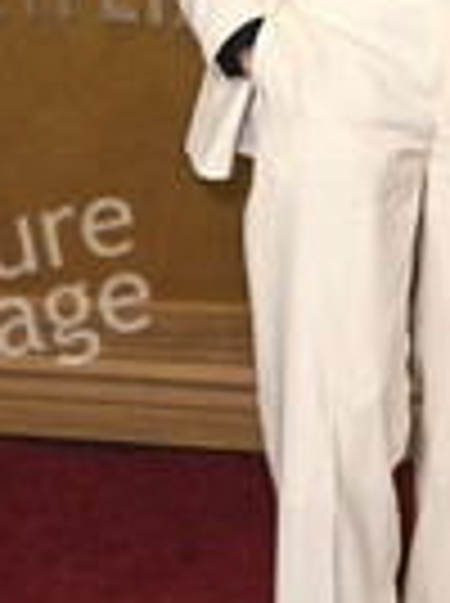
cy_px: 81
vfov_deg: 12.4
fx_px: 2747
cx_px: 410
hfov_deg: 9.3
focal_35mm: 158
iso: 2500
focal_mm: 55
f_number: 5.6
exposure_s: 1/320
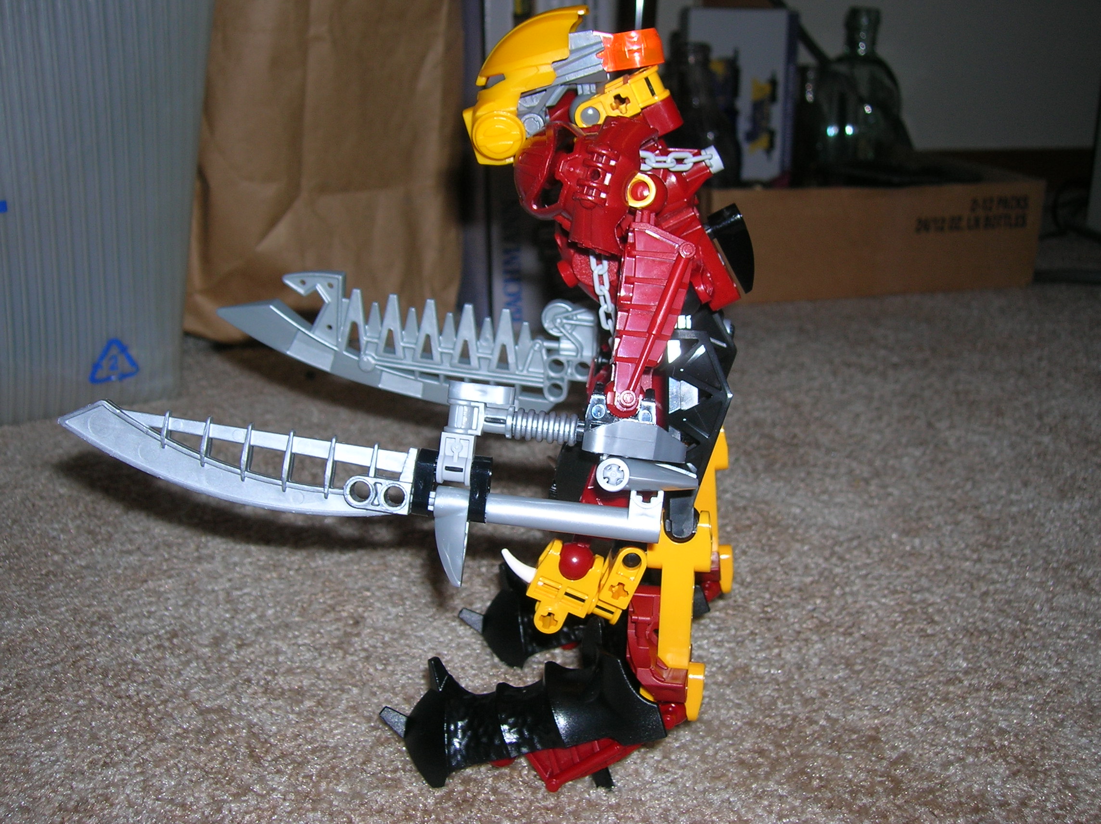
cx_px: 550
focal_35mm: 38
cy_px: 412
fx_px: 1208
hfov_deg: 49.0
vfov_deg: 37.7
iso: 50
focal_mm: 6.4
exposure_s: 1/60.1
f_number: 3
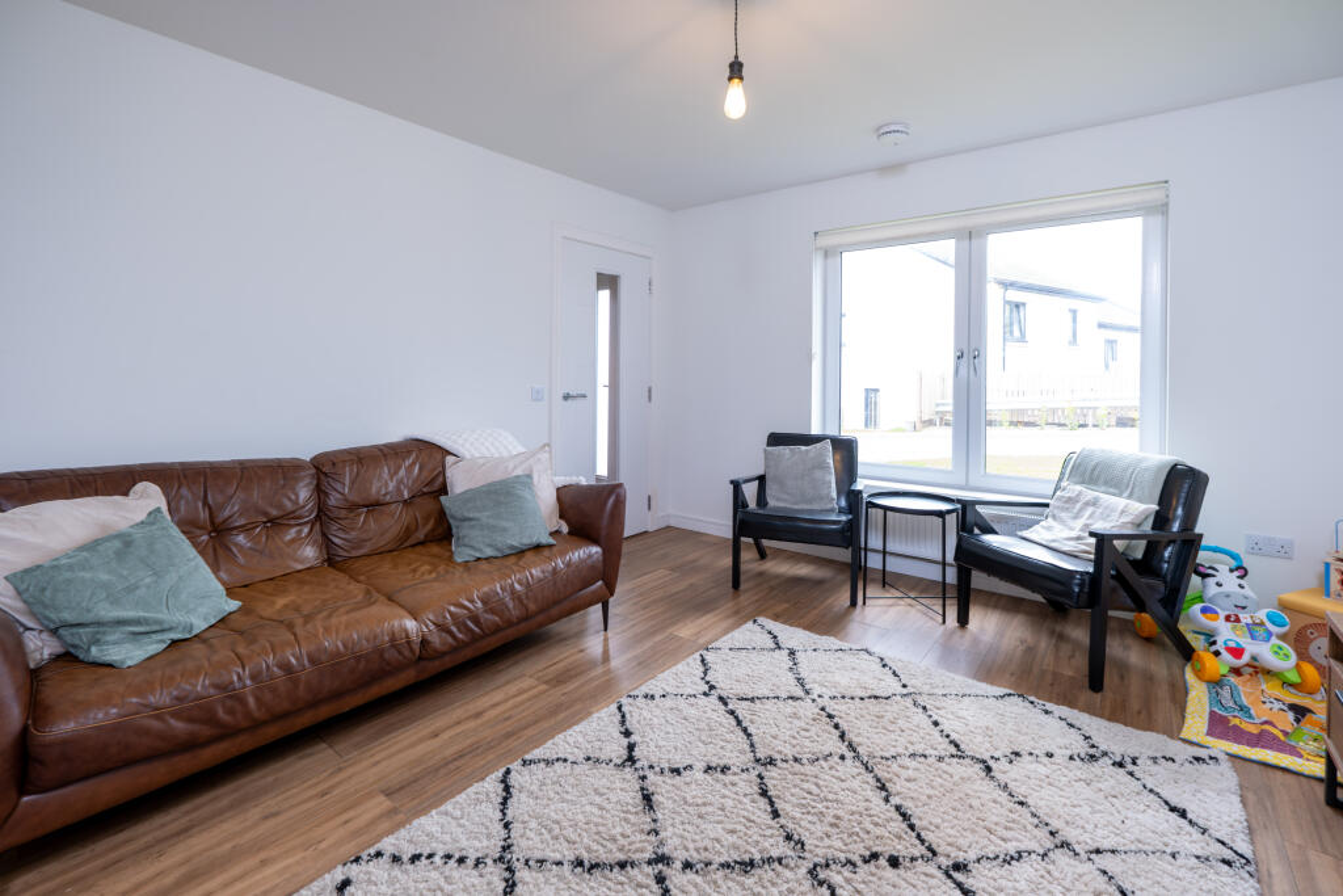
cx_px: 672
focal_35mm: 15
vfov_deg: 77.3
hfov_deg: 100.4
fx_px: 560
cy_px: 448
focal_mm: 10
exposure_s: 1/60
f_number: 4
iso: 400
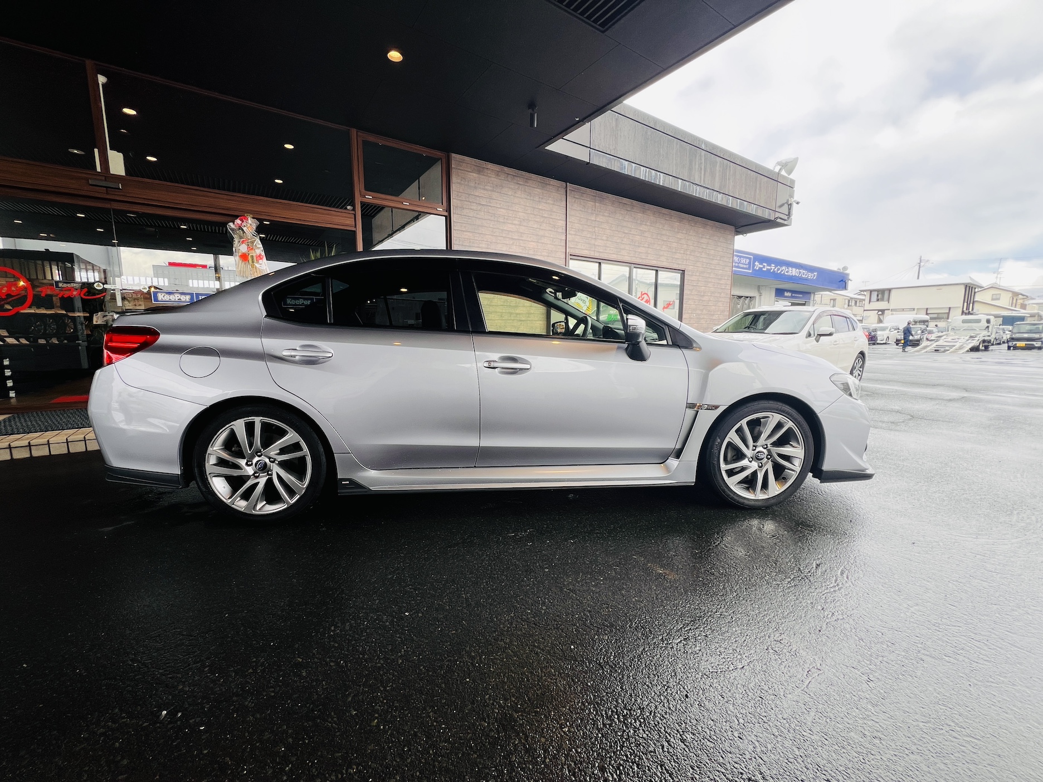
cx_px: 522
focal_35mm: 13
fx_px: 392
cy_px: 391
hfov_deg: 106.2
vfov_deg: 89.9
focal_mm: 1.57
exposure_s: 1/202
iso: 32
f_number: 1.8
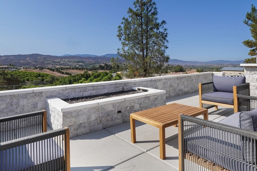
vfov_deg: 55.5
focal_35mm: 23
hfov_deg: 76.9
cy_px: 72
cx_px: 127
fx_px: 162
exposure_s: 1/2000
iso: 400
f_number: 6.3
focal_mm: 11
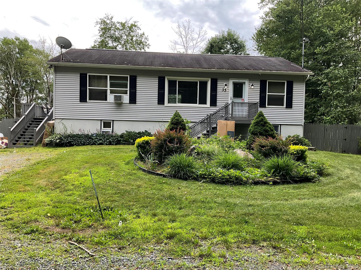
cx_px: 180
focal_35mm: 29
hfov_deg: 61.7
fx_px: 302
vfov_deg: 48.2
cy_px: 135
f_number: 1.8
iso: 25
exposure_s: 1/166
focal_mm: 3
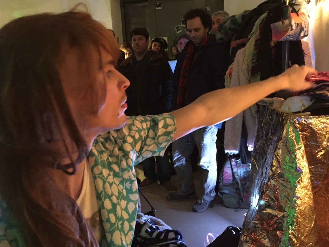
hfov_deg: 61.7
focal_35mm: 29
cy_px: 124
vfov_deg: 48.2
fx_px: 276
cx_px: 164
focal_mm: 4.15
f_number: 2.2
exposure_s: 1/17
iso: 1000
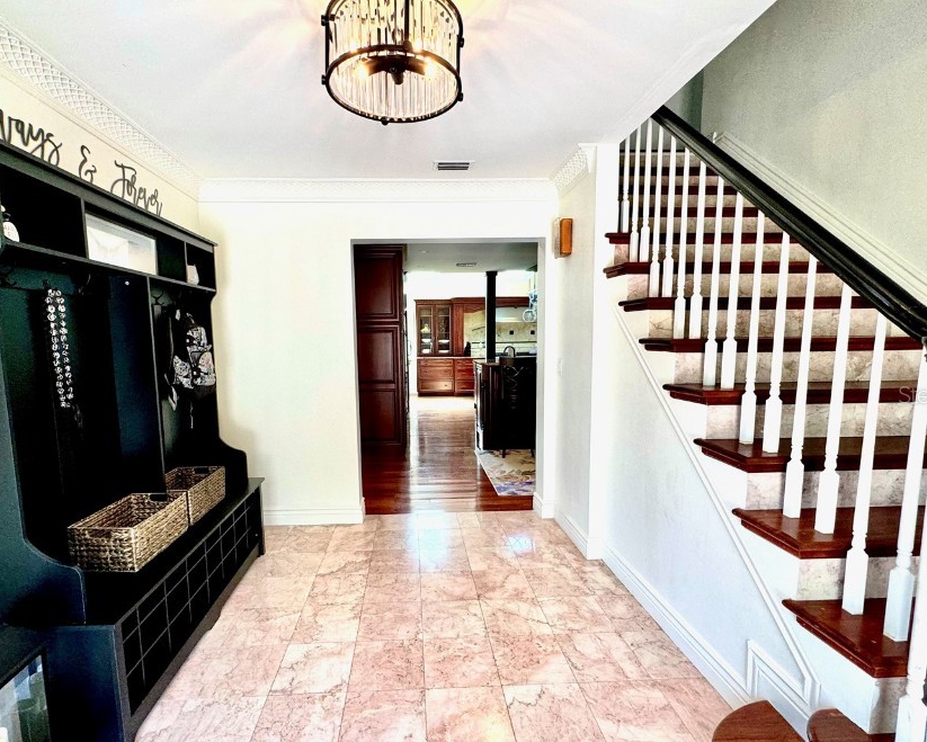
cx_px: 428
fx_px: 467
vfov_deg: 76.9
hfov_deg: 89.5
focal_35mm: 17
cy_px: 394
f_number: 2.2
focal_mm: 2.22
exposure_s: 1/120
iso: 160
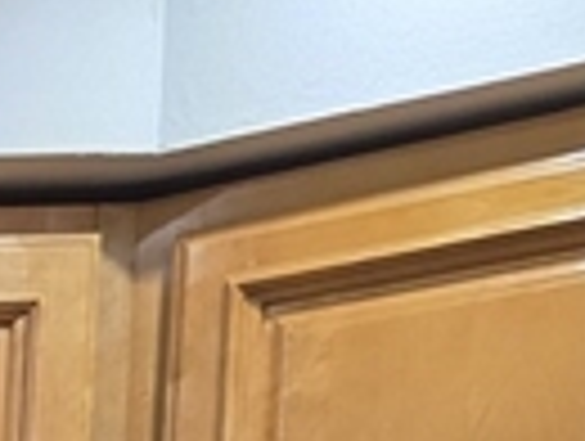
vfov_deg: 6.9
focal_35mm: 181
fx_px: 3065
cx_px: -1548
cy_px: 1566
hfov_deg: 8.0
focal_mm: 6.3
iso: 200
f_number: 1.7
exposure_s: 1/120
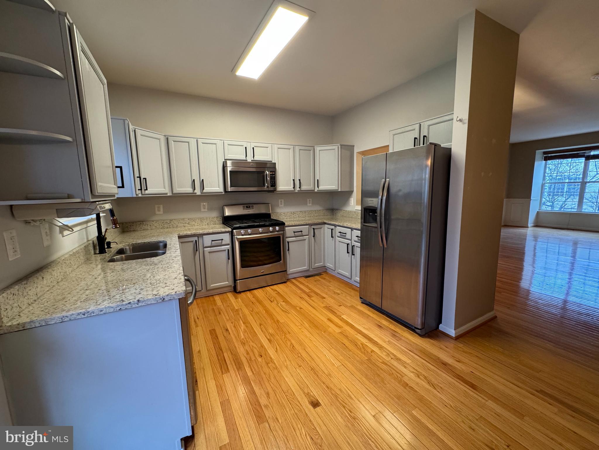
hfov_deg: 102.1
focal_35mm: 14
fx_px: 242
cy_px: 225
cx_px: 300
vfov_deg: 85.7
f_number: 2.2
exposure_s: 1/60
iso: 250
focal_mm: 2.22
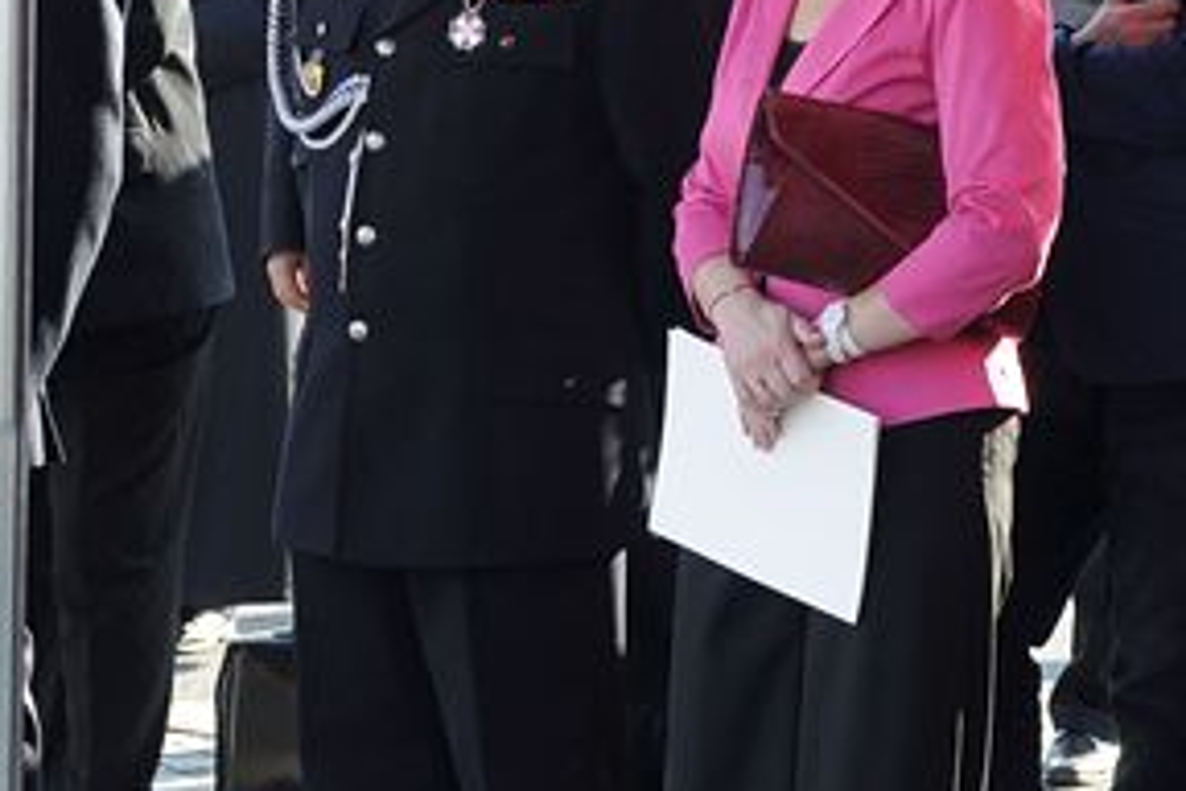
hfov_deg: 11.6
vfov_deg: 7.8
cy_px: 418
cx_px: 729
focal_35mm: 177
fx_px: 5831
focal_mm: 40
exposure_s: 1/200
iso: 400
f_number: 7.1
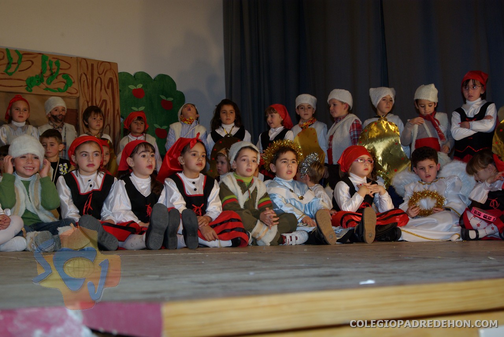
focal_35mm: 50
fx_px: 694
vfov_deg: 27.3
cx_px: 252
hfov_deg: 39.9
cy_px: 168
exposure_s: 1/45
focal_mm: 33
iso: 400
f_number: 5.6
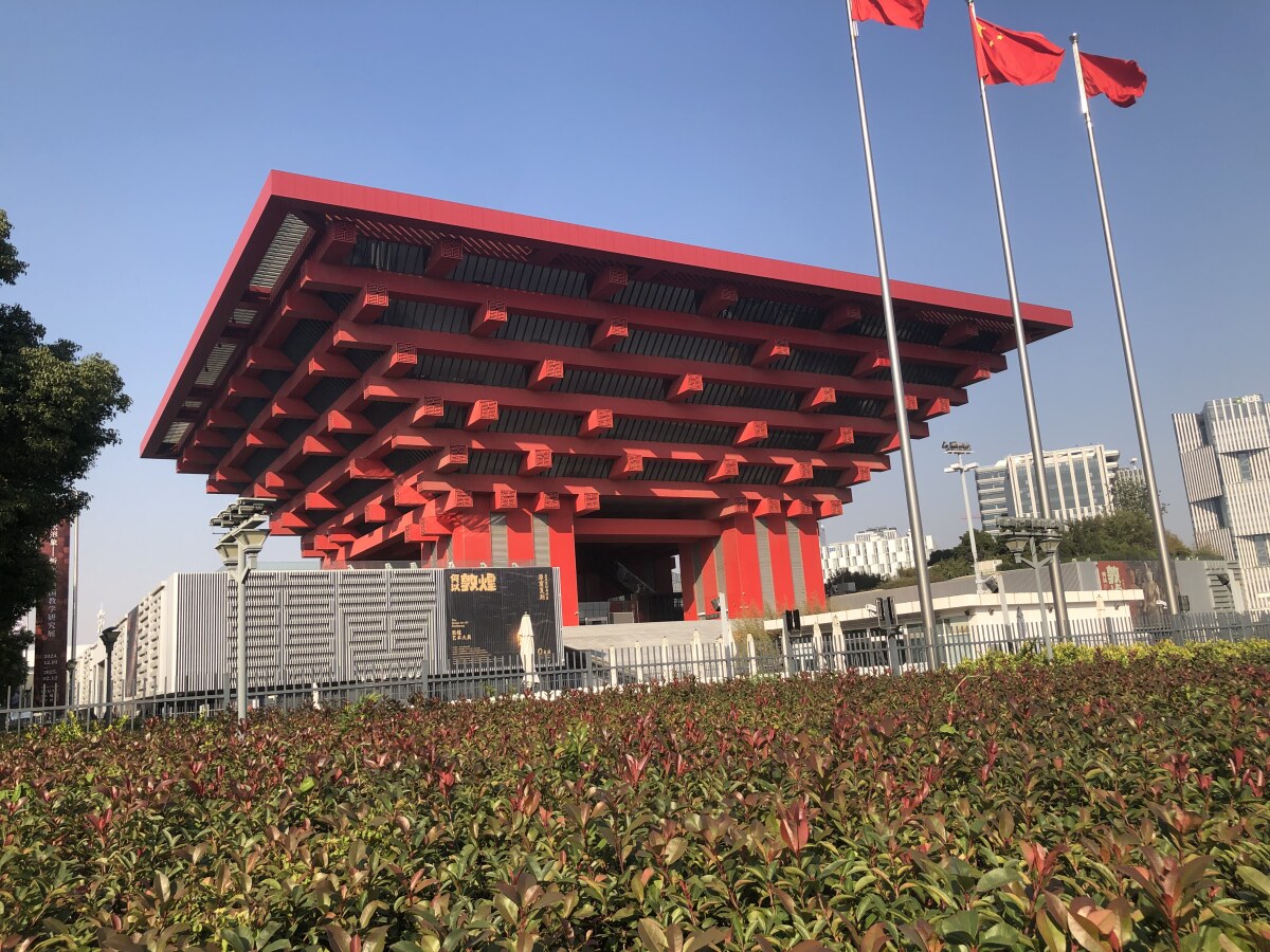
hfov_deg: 63.4
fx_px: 1027
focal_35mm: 28
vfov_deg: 49.7
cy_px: 476
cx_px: 635
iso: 20
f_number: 1.8
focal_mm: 4
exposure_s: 1/1600
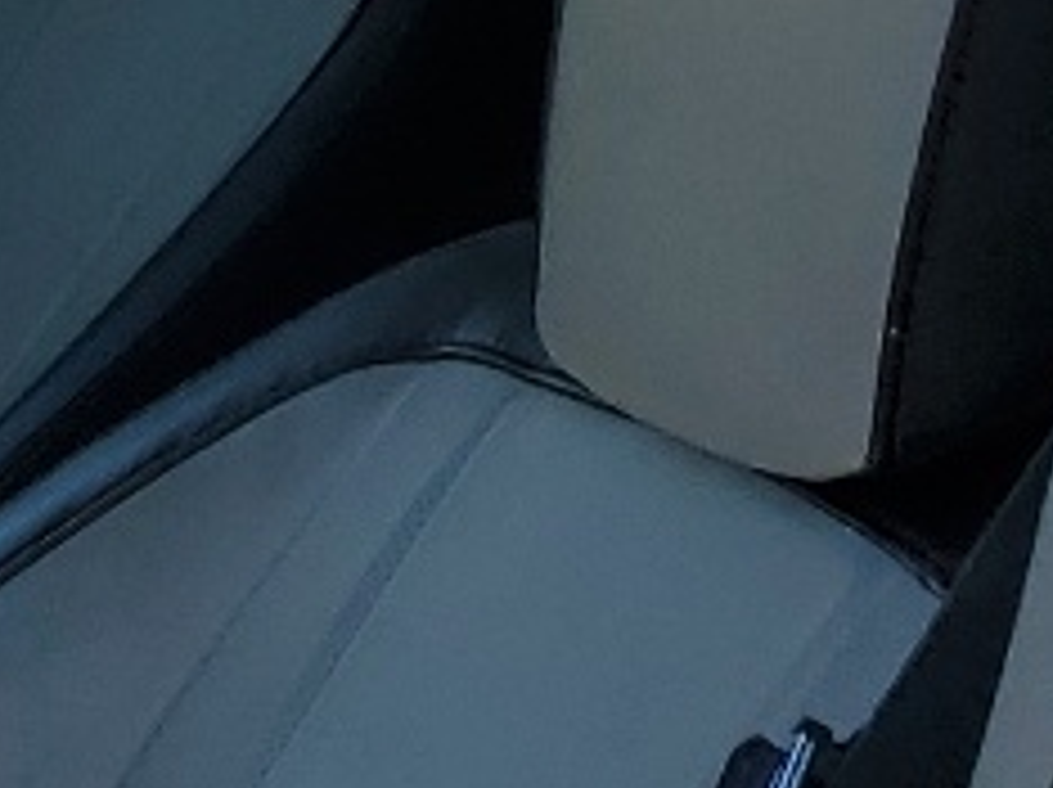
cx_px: -1980
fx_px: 5409
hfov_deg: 9.2
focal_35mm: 178
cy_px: 1364
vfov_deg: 8.1
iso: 50
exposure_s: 1/1429
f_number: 1.5
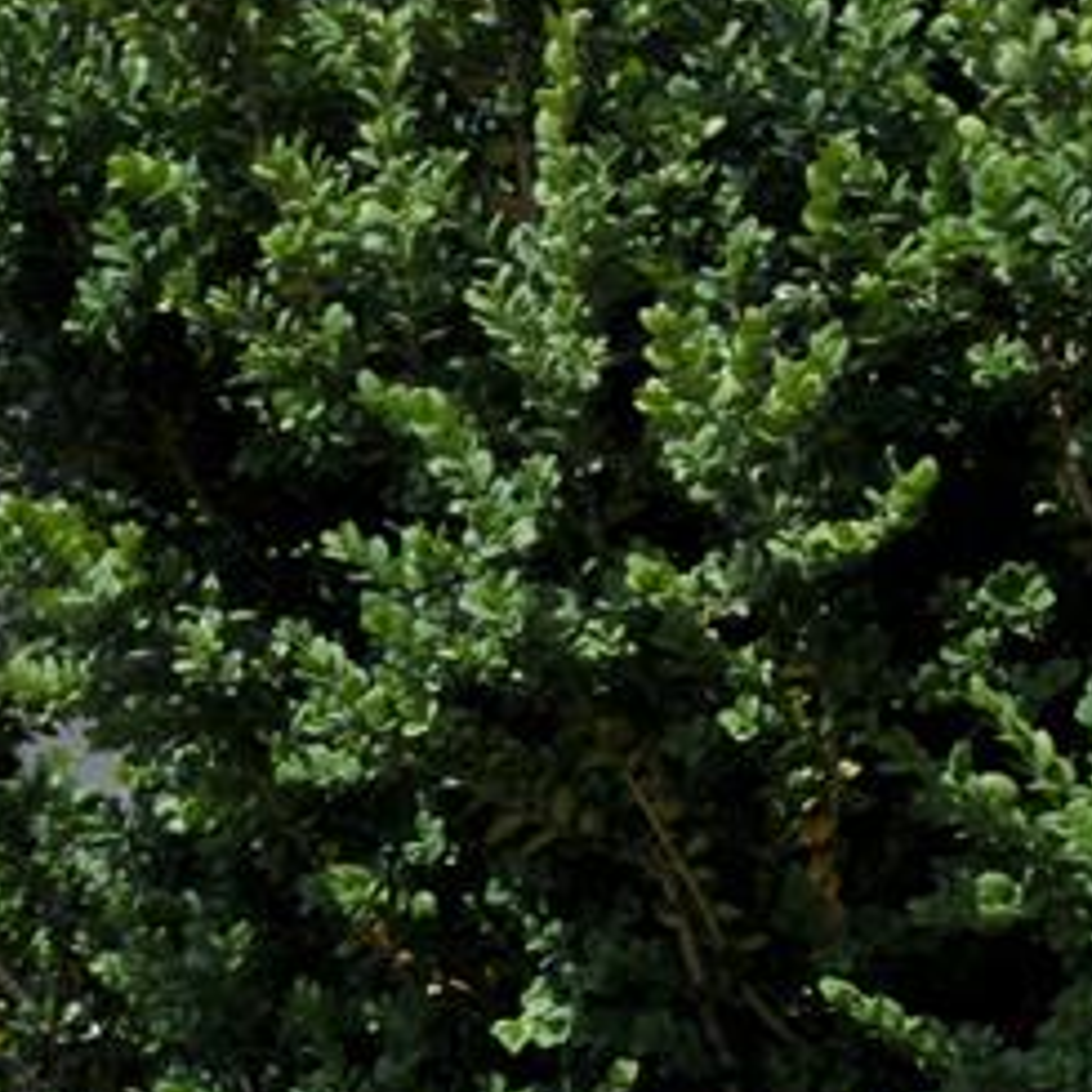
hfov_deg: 10.2
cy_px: 1462
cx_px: -13
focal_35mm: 170
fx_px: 6067
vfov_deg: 10.1
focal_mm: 32
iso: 200
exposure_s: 1/400
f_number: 10
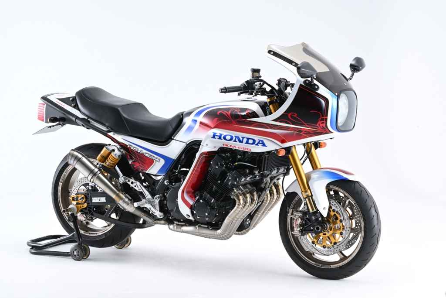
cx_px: 223
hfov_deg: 16.8
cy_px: 149
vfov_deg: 11.2
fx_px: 1512
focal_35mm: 122
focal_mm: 122
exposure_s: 1/125
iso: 250
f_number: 16
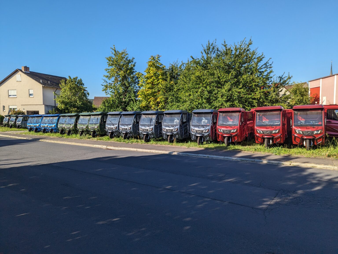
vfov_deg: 56.9
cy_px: 127
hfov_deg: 71.5
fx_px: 235
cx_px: 169
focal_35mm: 24
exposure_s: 1/1770
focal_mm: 6.81
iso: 43
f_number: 1.85
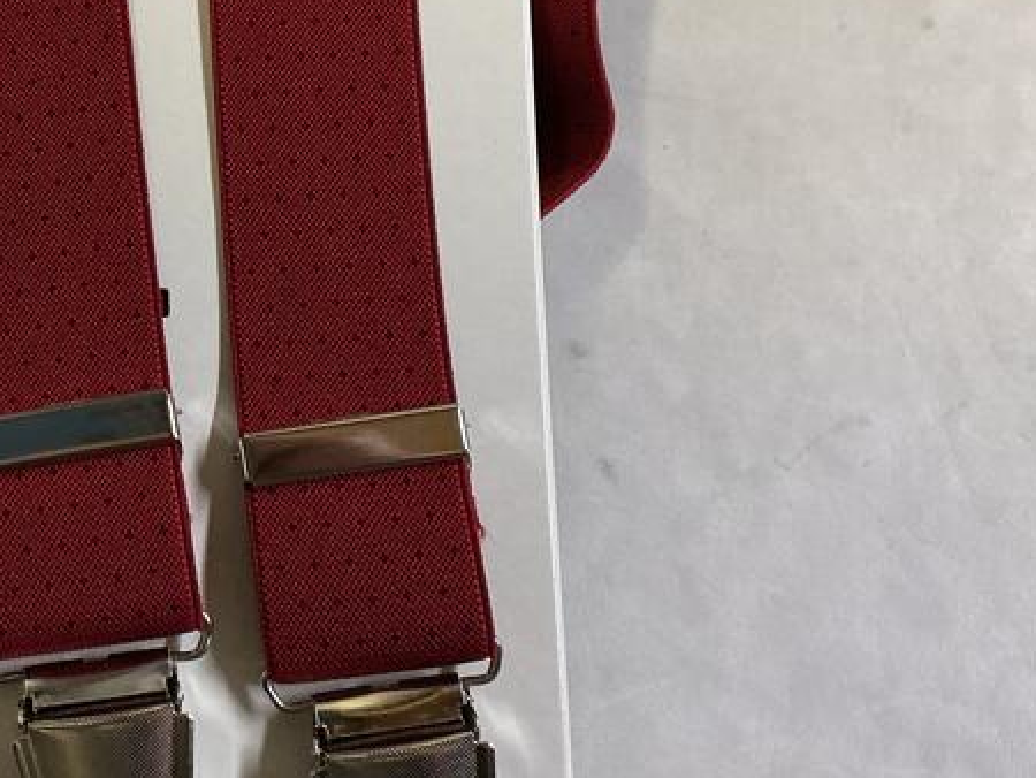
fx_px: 1737
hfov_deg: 31.6
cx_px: 97
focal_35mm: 58
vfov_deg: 25.1
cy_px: 268
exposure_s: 1/50
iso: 125
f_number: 1.8
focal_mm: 3
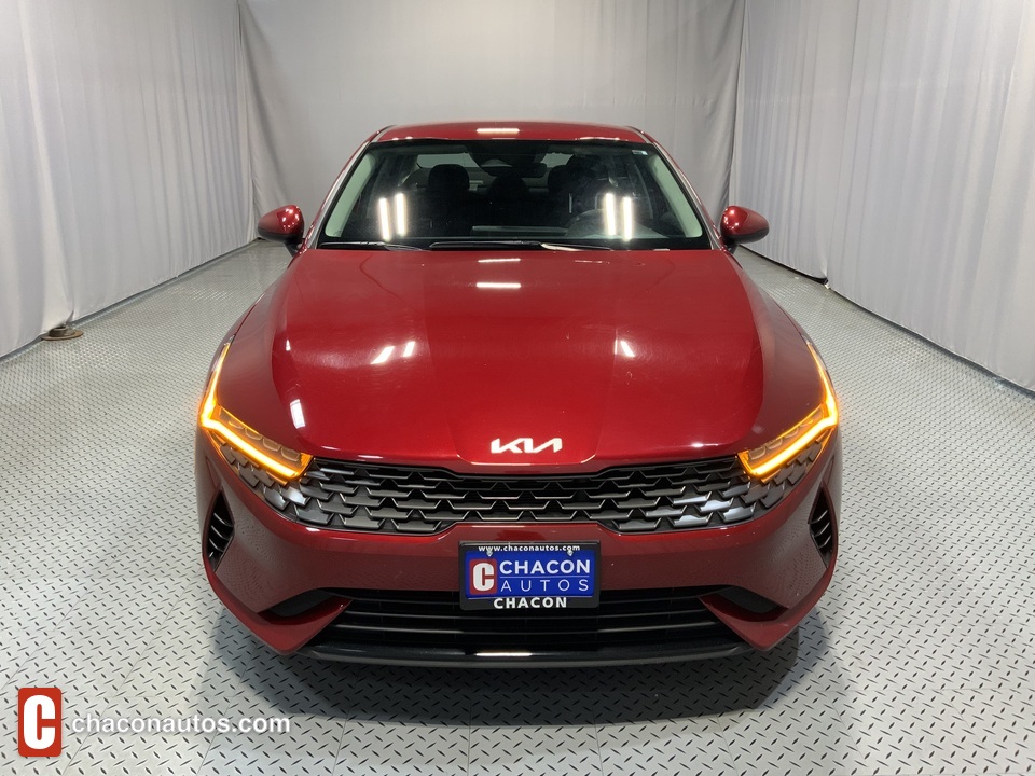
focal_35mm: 29
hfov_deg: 61.7
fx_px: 867
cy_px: 388
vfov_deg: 48.2
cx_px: 518
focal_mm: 3
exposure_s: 1/60
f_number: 1.8
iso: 64
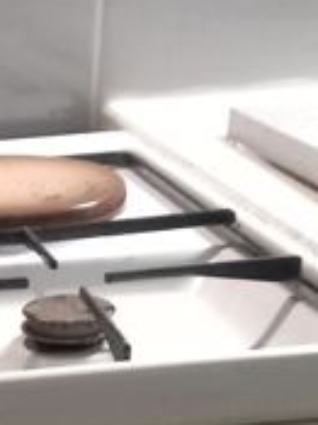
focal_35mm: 99
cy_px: 726
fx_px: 1214
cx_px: -167
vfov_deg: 16.9
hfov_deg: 13.9
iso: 500
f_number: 1.8
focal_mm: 4
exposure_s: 1/20
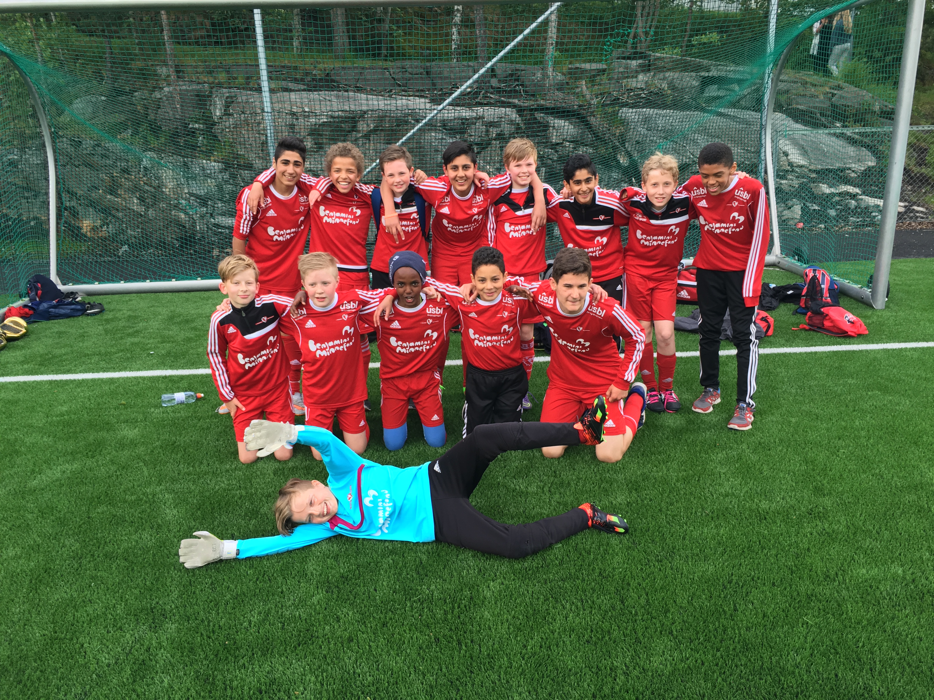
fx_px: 782
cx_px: 467
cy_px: 350
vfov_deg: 48.2
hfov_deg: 61.7
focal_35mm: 29
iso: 32
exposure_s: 1/100
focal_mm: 4.15
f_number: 2.2
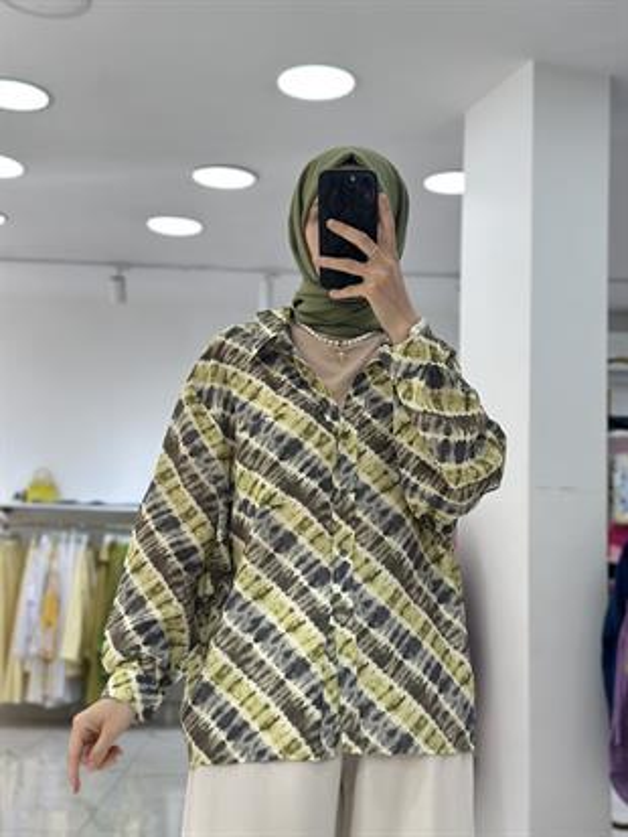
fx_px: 1160
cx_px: 314
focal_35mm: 48
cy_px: 418
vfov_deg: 39.6
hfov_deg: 30.3
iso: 80
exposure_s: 1/233
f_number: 1.78
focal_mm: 6.86
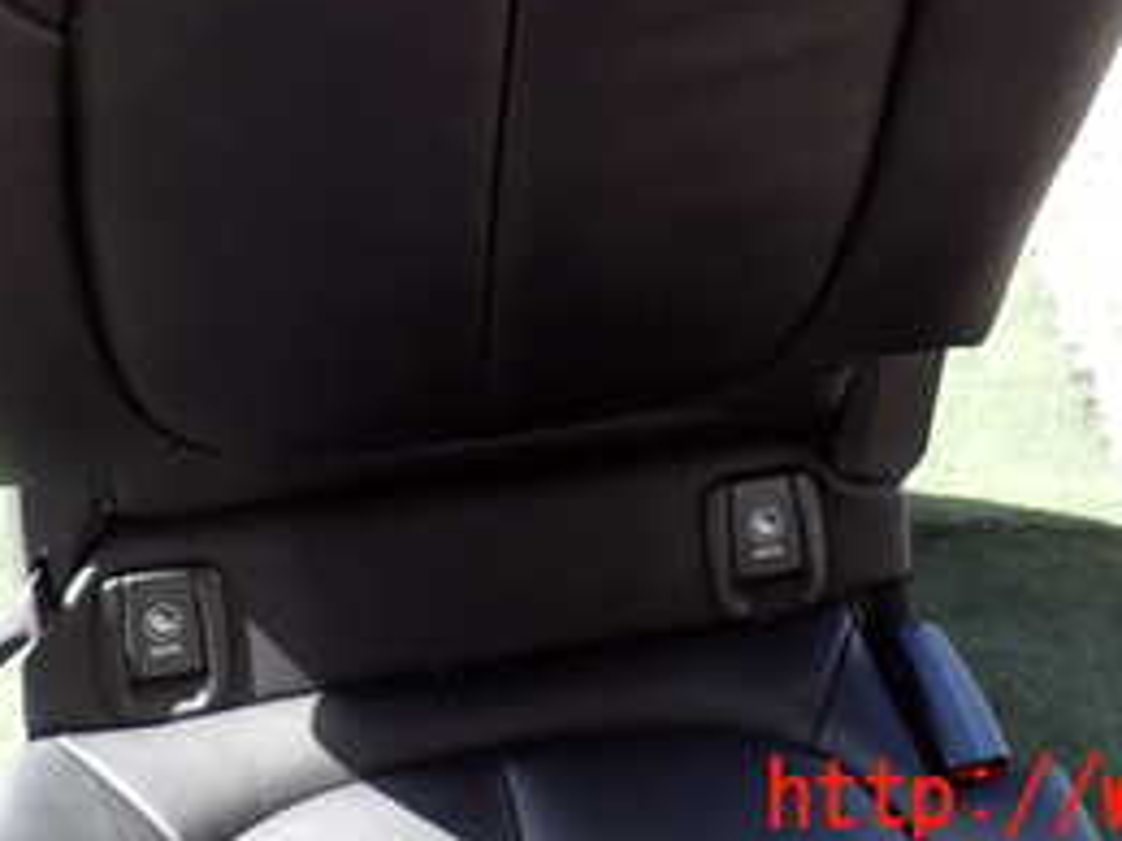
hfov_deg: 33.1
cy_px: -121
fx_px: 1879
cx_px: 446
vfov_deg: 23.4
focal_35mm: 58
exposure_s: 1/125
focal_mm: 4.5
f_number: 2.8
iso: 100
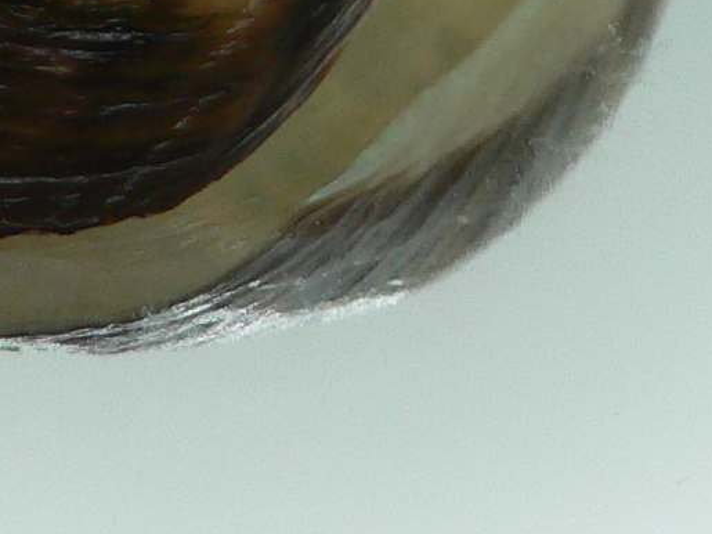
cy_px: -409
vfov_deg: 10.2
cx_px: 210
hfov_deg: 14.4
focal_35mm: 137
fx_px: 2817
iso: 80
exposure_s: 1/100
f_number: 2.8
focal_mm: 4.6
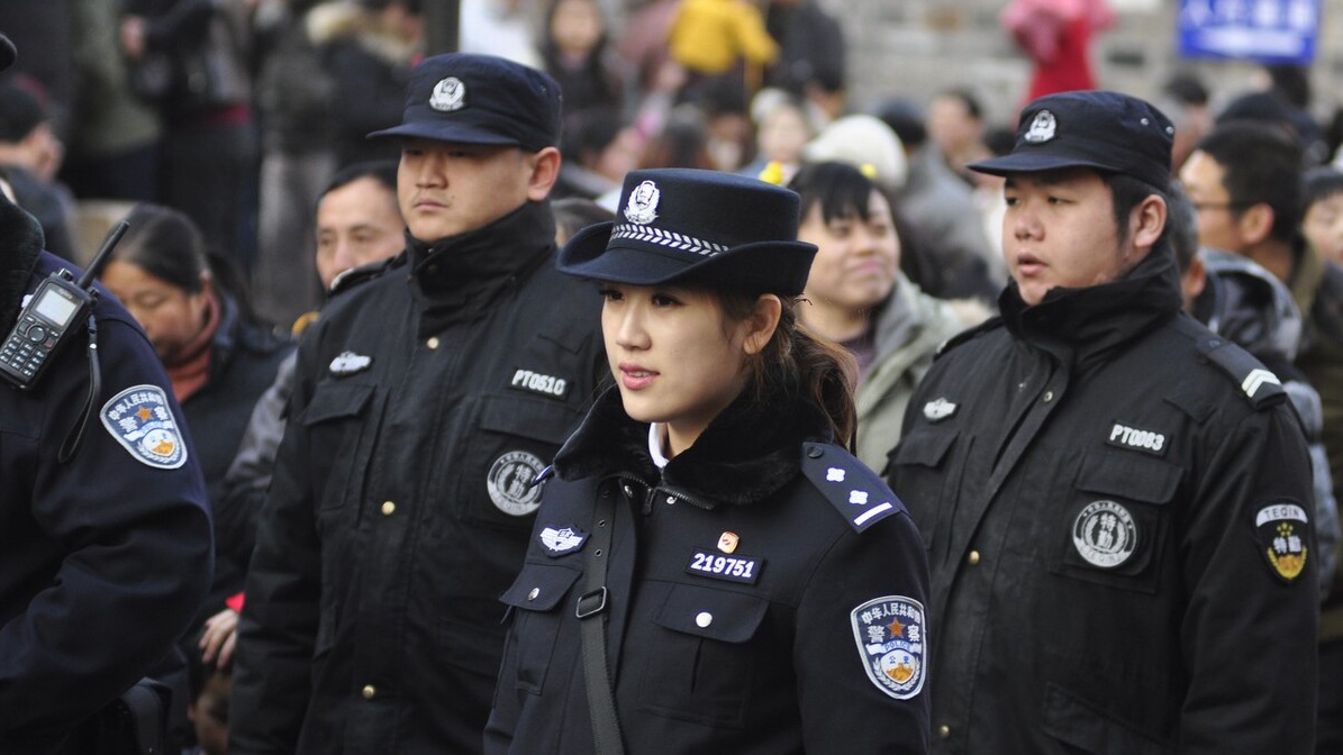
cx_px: 672
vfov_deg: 8.4
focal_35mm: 145
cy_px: 390
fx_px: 5163
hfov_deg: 14.8
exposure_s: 1/320
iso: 320
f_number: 2.8
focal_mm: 92
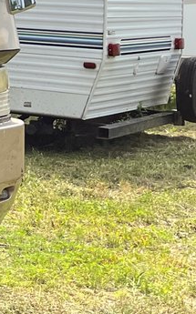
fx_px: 1036
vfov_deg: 16.7
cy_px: -31
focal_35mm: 121
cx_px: -471
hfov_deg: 8.3
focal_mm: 5.1
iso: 50
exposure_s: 1/3413
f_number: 1.6
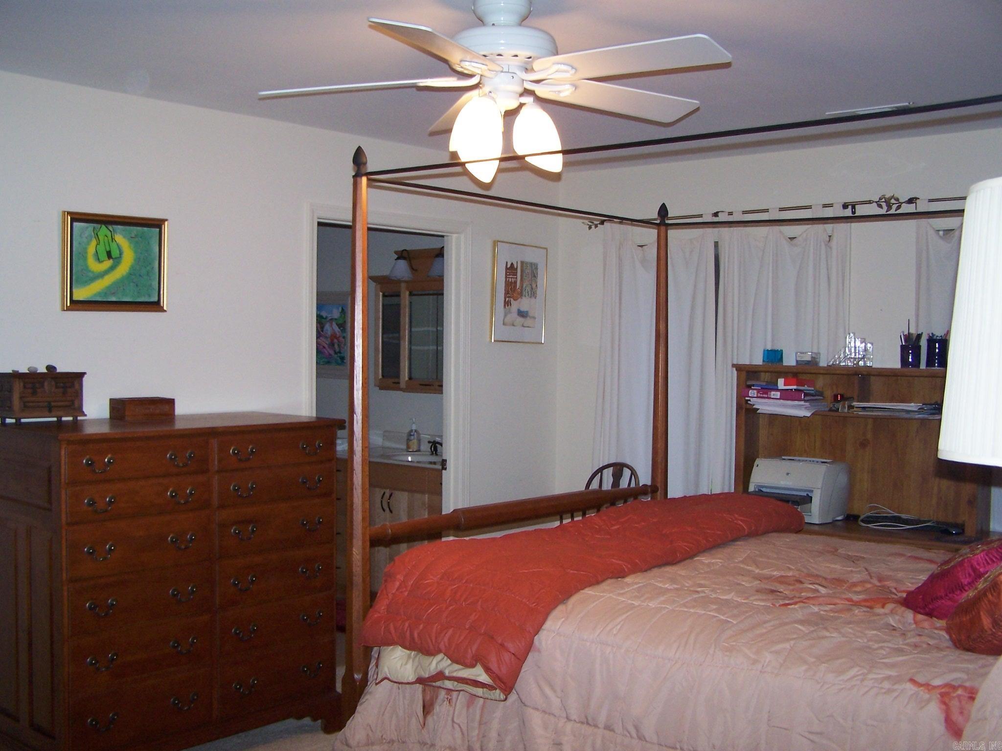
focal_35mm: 38
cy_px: 376
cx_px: 501
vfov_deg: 37.7
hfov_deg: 49.0
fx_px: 1100
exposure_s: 1/60
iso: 140
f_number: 2.8
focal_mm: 6.3
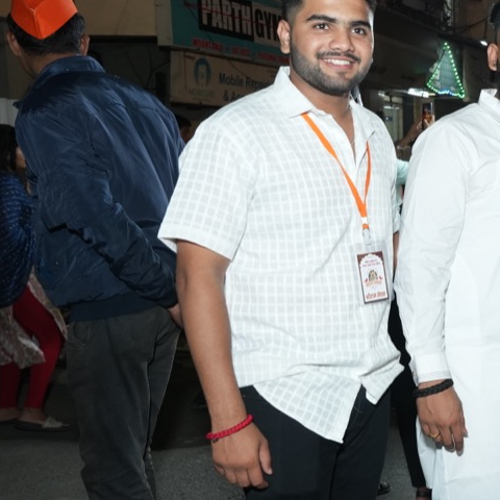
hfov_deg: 23.0
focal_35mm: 62
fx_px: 1017
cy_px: 319
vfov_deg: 27.5
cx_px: 724
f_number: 5
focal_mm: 25.1
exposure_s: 1/160
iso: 1250
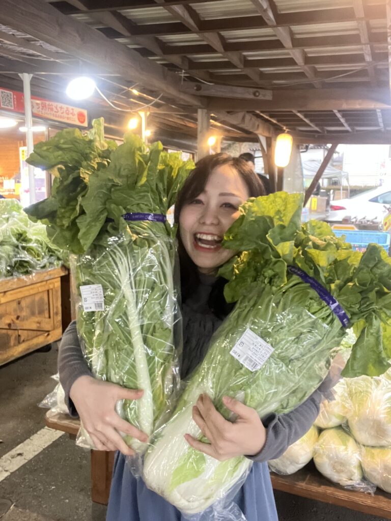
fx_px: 452
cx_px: 196
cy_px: 260
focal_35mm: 30
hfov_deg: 46.8
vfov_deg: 60.0
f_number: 2.2
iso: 640
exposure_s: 1/24
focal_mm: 2.71
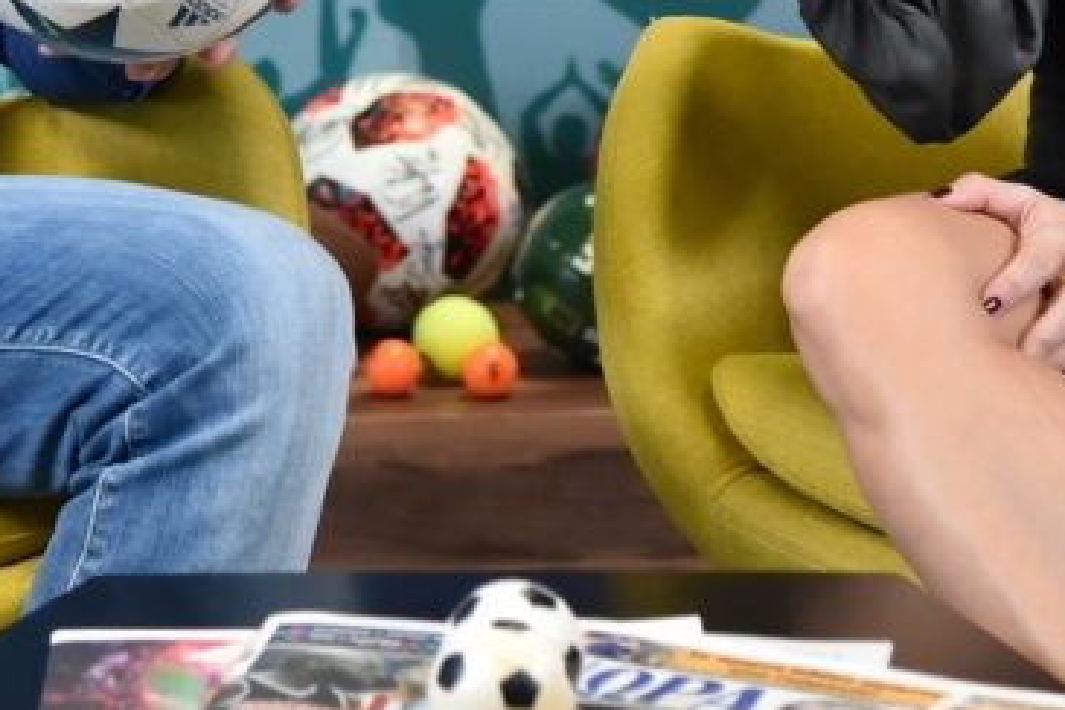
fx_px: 5384
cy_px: -268
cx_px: 361
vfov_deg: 7.4
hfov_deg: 11.3
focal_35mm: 182
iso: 3200
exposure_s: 1/500
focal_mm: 65
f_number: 4
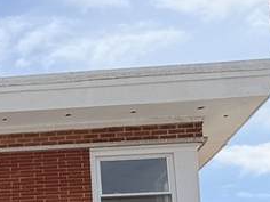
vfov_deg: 10.7
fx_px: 1014
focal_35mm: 130
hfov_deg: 11.8
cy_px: 353
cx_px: -410
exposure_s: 1/3145
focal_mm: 6.76
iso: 80
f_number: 1.78
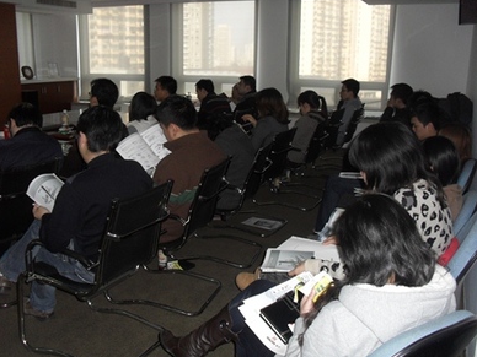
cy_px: 177
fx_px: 496
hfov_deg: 51.4
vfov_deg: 39.7
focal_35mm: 36
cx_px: 238
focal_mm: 6.3
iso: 200
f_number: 3.2
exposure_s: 1/45
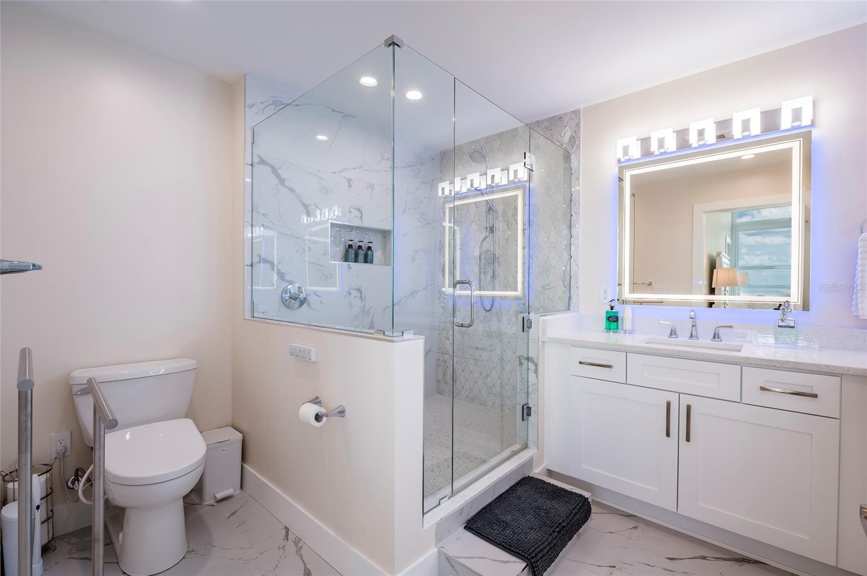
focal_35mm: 16
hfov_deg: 96.8
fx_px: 385
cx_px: 434
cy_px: 288
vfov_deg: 73.6
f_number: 9
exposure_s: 1/50
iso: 100
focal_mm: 16
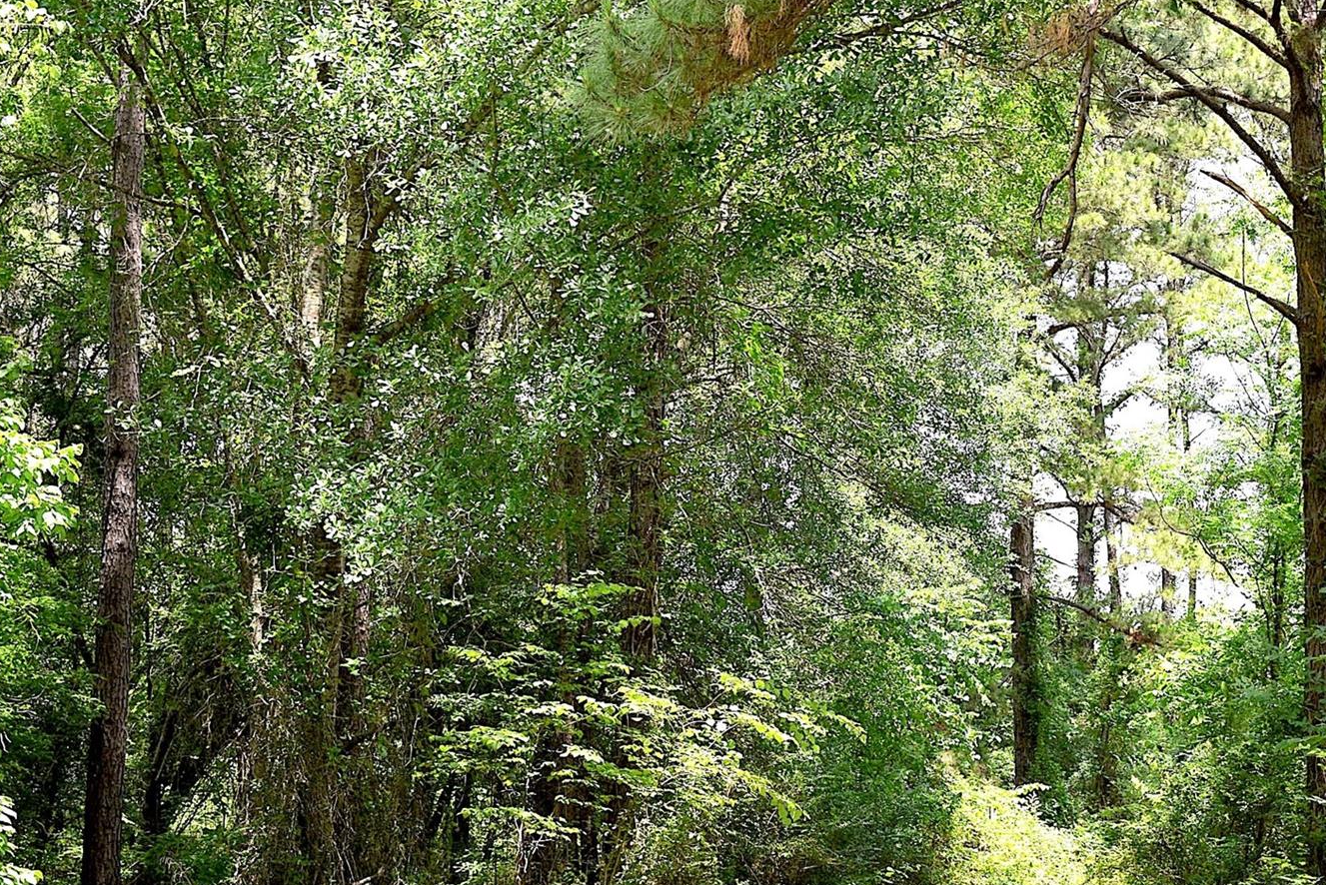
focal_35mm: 72
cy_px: 647
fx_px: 2645
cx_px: 785
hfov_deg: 28.1
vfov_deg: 18.9
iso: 400
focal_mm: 31
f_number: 8
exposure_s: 1/250
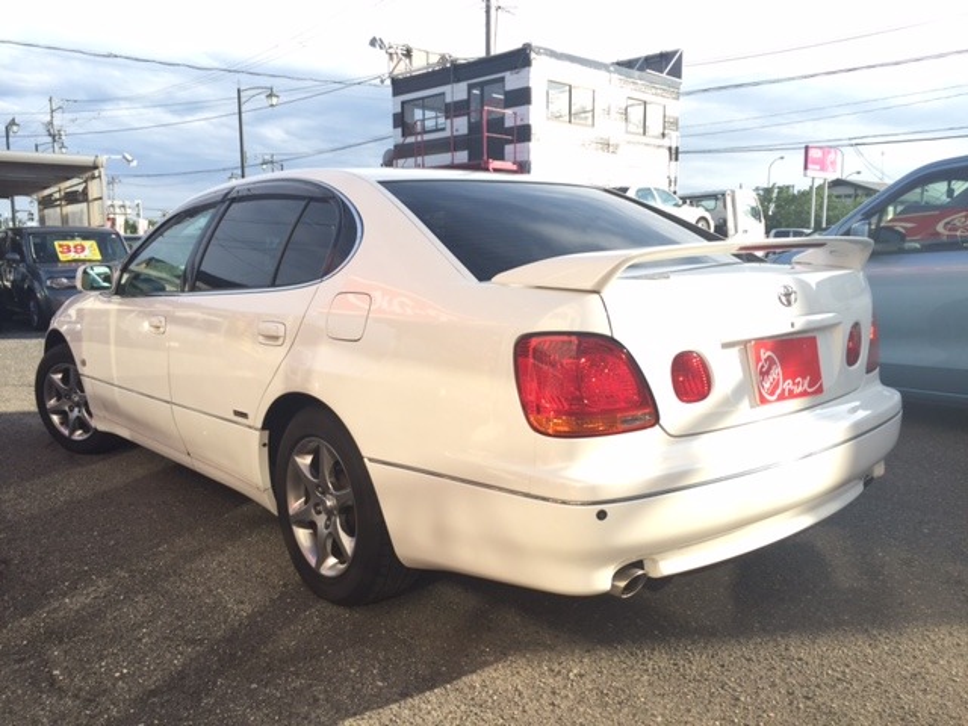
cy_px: 363
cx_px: 484
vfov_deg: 48.2
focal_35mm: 29
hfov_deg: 61.7
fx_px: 811
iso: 32
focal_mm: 4.15
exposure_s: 1/599
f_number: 2.2
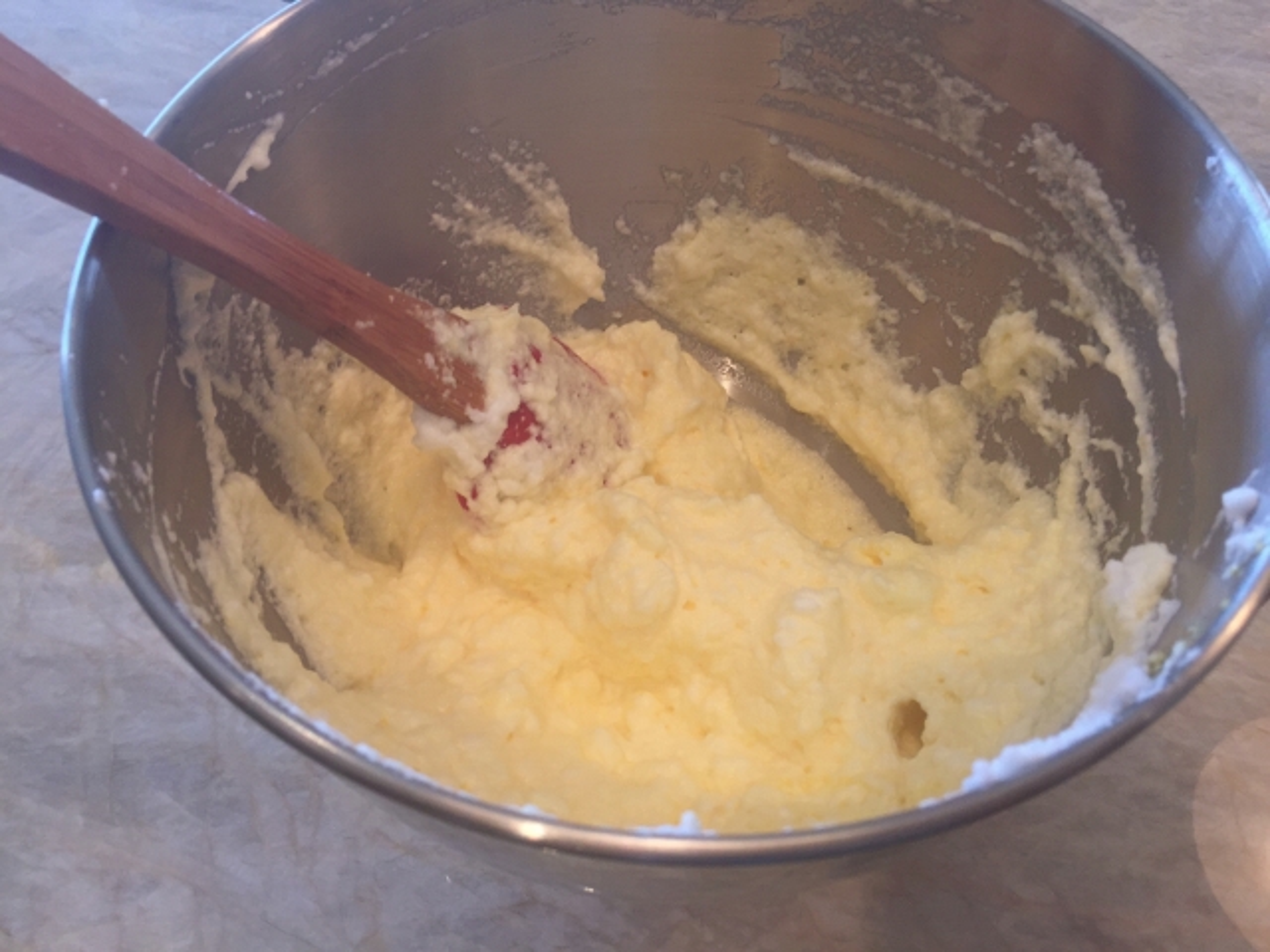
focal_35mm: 29
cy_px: 476
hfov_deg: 61.7
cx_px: 635
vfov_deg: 48.2
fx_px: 1064
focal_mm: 4.15
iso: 40
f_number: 2.2
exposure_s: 1/60
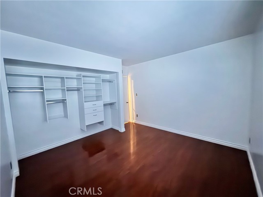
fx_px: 106
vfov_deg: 85.7
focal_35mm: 14
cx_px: 132
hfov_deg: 102.1
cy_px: 98
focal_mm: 2.22
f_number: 2.2
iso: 4000
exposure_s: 1/4
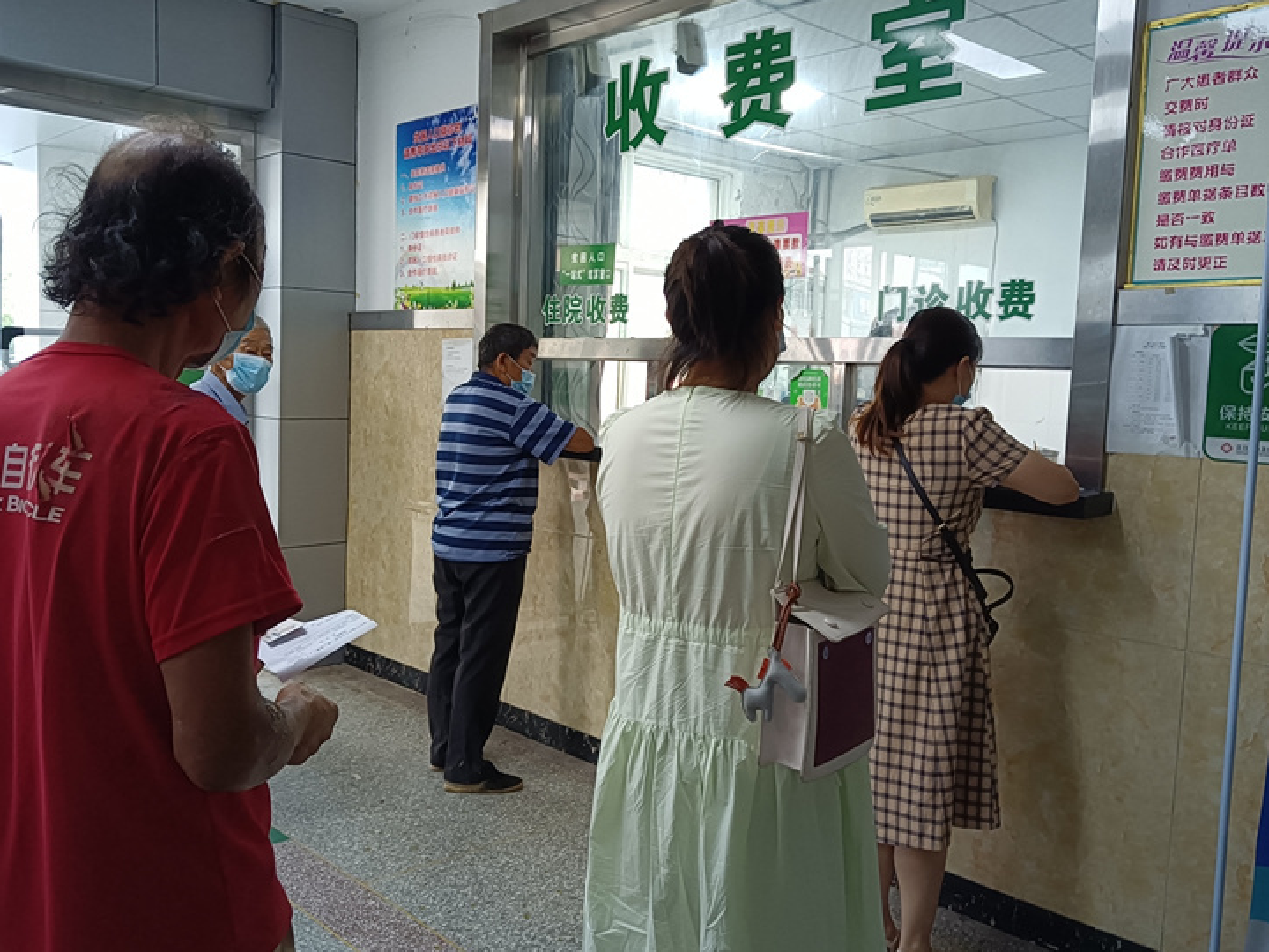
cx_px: 590
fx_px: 1100
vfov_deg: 46.8
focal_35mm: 30
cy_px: 469
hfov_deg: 59.9
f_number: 1.9
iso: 584
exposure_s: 1/50
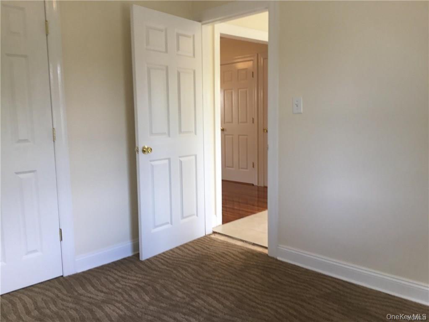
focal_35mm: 31
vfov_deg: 45.4
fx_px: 384
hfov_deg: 58.4
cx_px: 214
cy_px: 161
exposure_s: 1/30
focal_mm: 3.3
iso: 32
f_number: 2.4
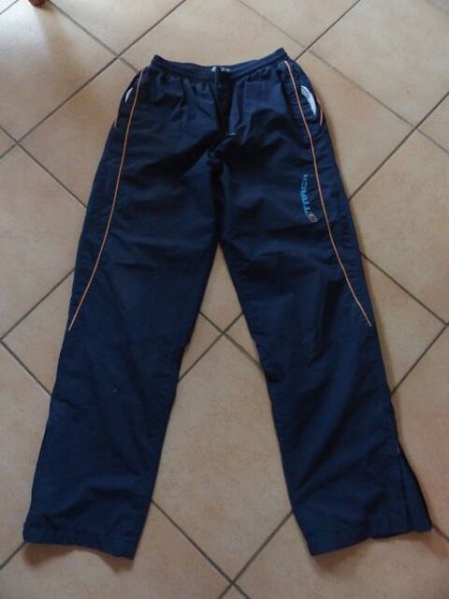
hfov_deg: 51.4
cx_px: 224
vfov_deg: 65.3
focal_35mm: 27
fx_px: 467
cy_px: 300
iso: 640
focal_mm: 4.9
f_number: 2.8
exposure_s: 1/4
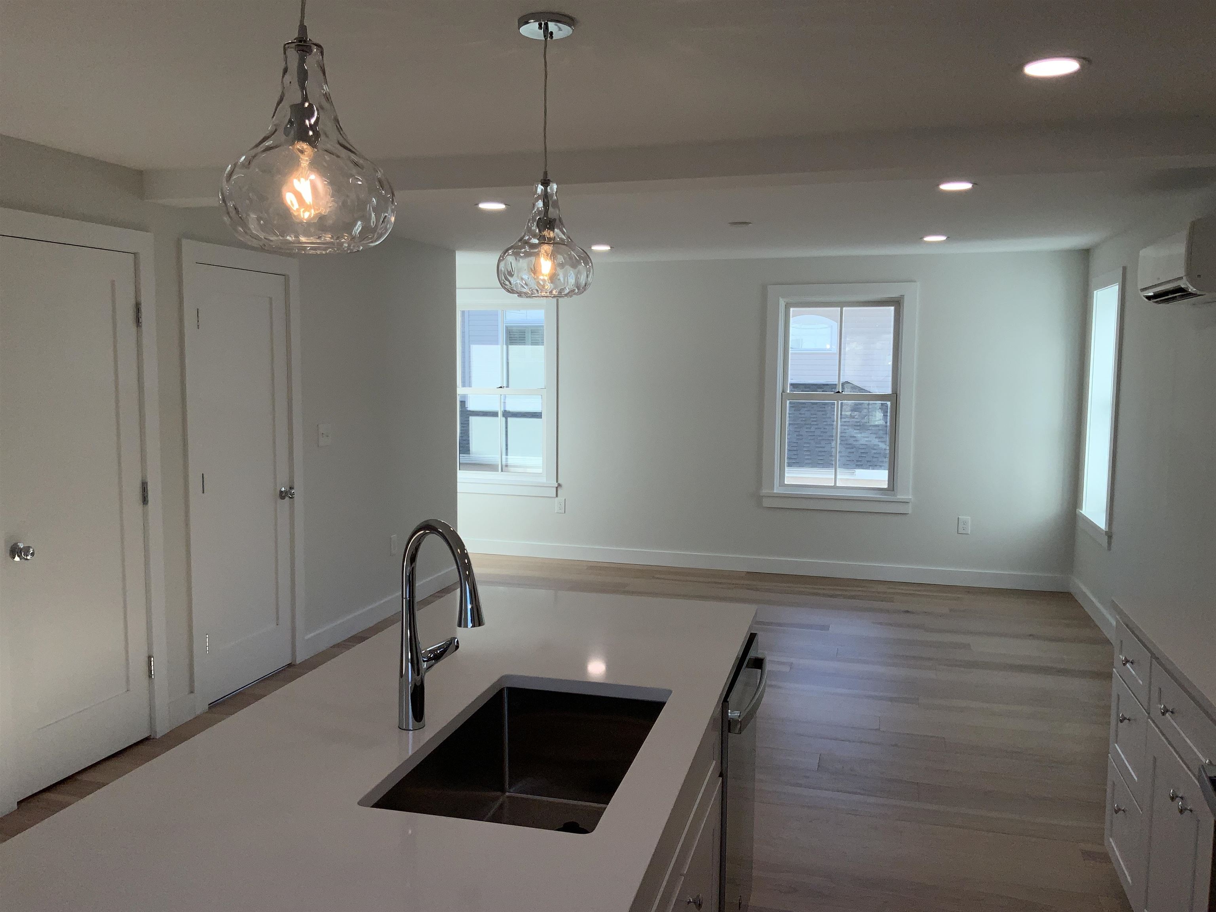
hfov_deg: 61.7
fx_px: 1019
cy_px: 456
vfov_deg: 48.2
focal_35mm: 29
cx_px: 608
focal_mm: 3
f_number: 1.8
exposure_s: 1/593
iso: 16
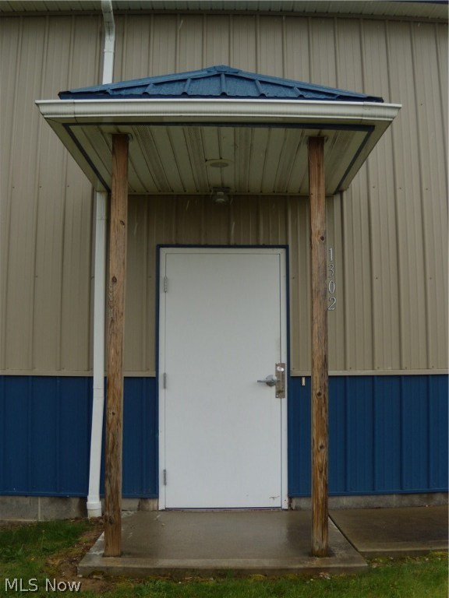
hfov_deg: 39.7
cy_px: 299
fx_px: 623
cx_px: 224
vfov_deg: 51.4
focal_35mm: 36
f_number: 3.6
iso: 80
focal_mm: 6.4
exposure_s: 1/400
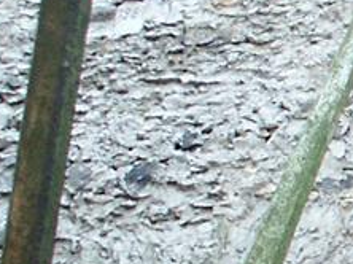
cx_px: 714
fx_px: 1854
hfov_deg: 10.0
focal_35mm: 182
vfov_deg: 8.1
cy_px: 200
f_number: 2.8
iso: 200
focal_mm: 7.21
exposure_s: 1/90
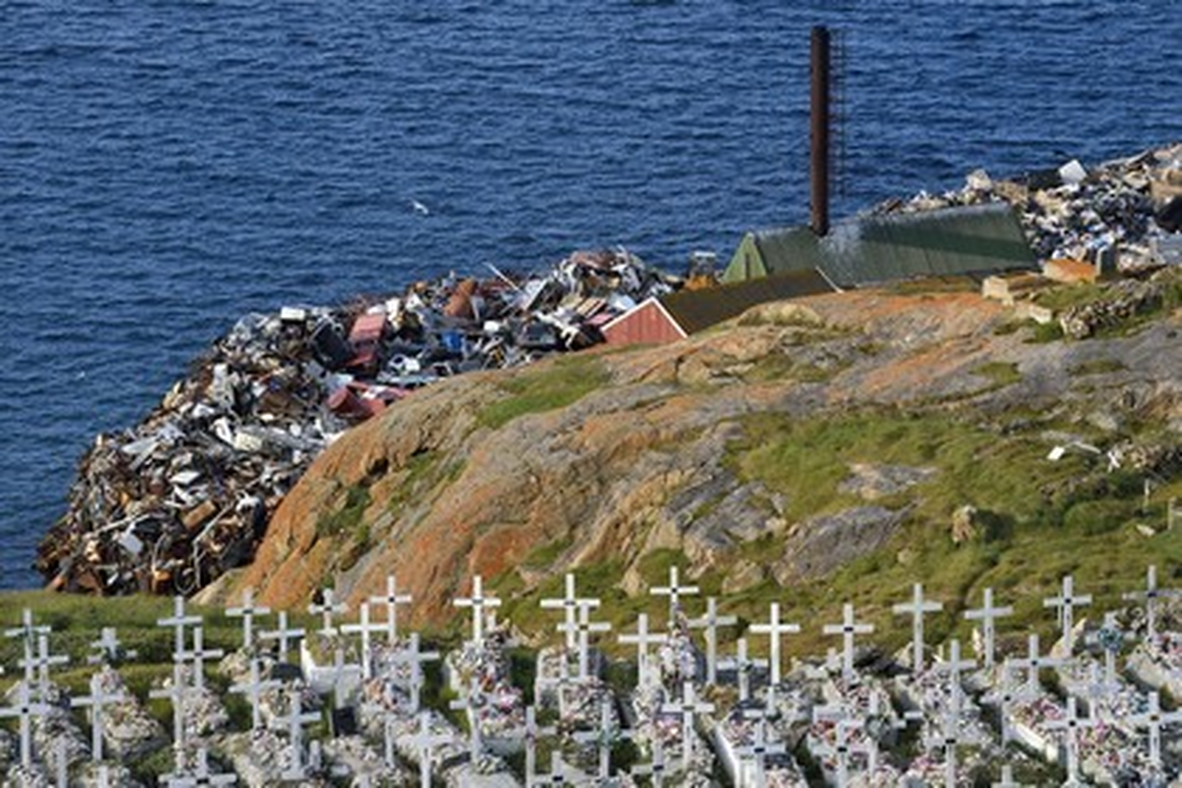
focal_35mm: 170
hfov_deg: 12.1
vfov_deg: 8.1
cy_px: 394
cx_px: 591
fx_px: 5581
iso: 200
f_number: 8
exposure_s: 1/250
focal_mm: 170
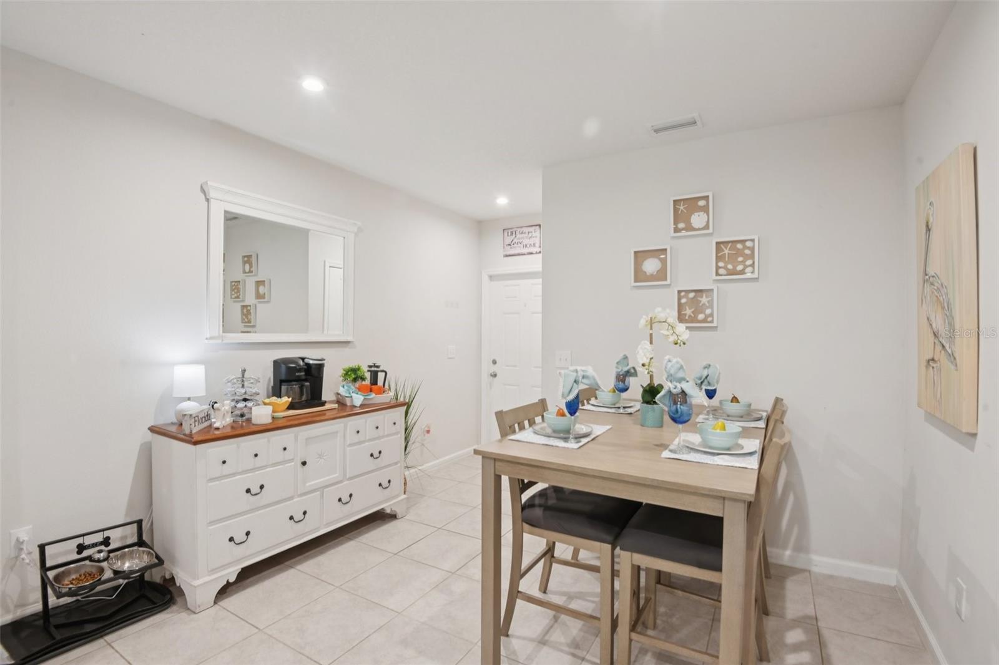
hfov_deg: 96.7
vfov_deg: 73.7
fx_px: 444
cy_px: 332
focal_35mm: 16
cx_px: 500
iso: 400
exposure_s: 1/8
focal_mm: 16
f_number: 8
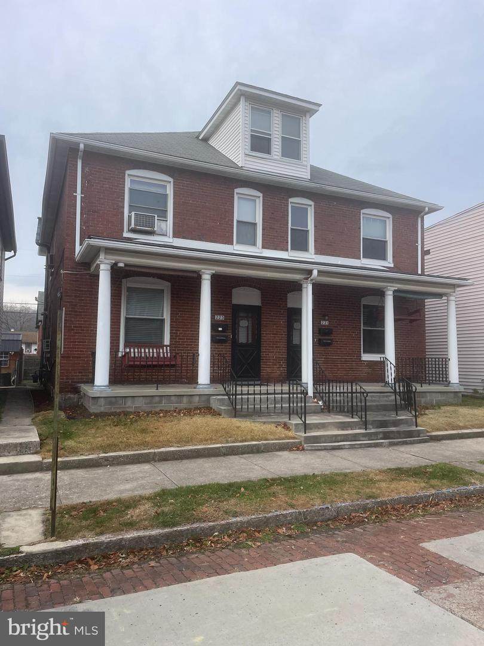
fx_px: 485
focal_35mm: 26
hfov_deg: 53.1
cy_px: 323
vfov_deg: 67.3
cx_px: 242
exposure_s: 1/1887
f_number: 1.6
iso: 32
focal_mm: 4.2
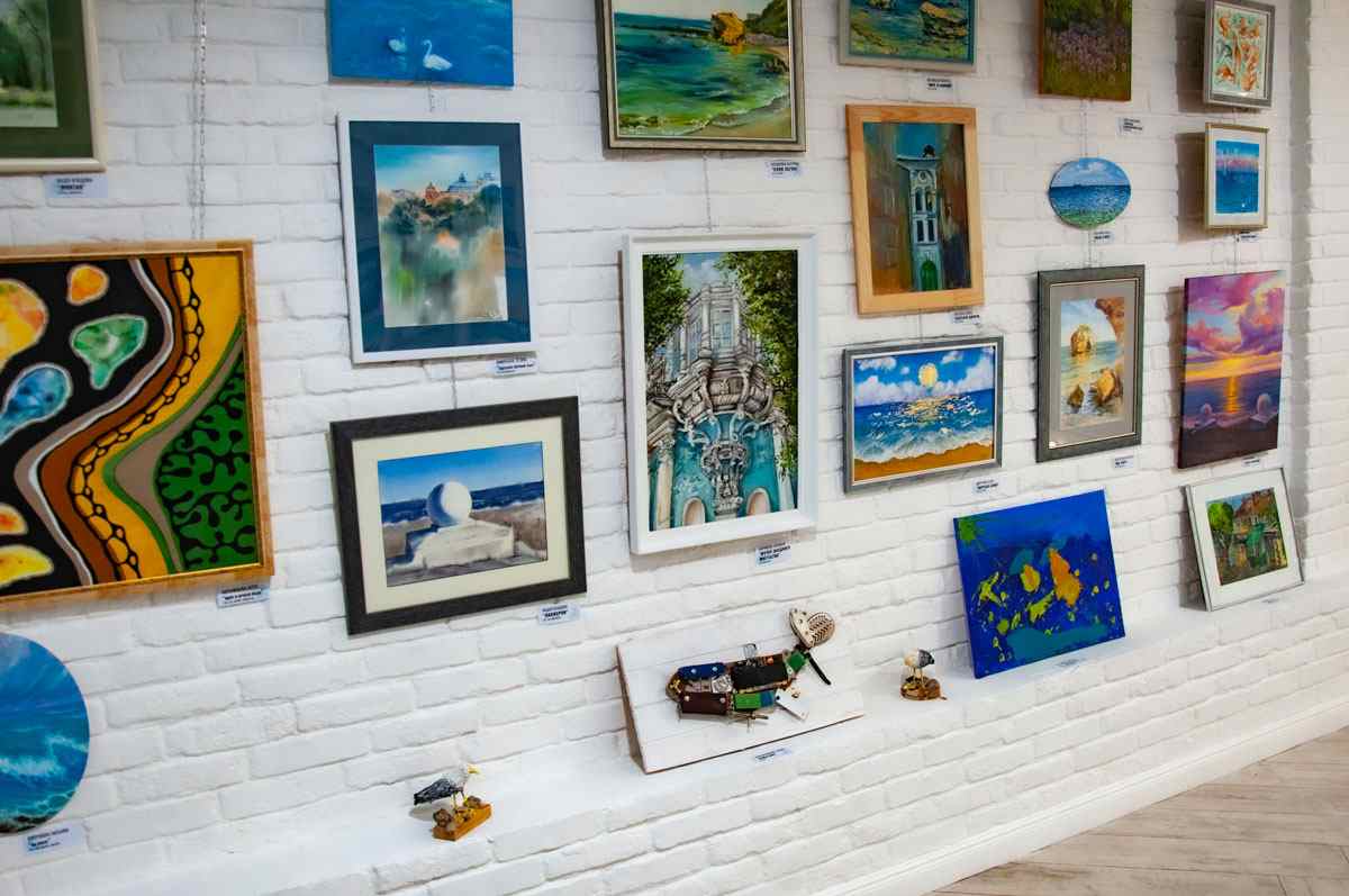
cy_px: 448
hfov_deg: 67.4
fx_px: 1011
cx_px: 674
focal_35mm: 27
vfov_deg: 47.8
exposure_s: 1/250
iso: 400
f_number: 4
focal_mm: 18
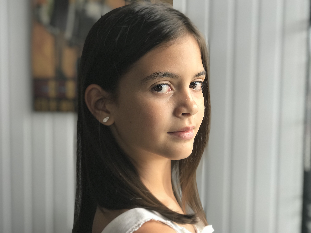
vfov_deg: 25.7
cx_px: 156
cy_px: 116
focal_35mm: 57
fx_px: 512
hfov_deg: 33.8
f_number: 2.8
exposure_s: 1/120
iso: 40
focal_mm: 6.6
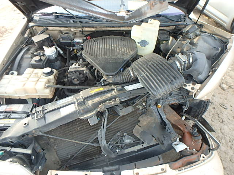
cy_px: 88
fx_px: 142
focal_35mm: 21
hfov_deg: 79.0
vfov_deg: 63.4
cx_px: 117
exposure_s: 1/60
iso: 160
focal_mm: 3.7
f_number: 3.5
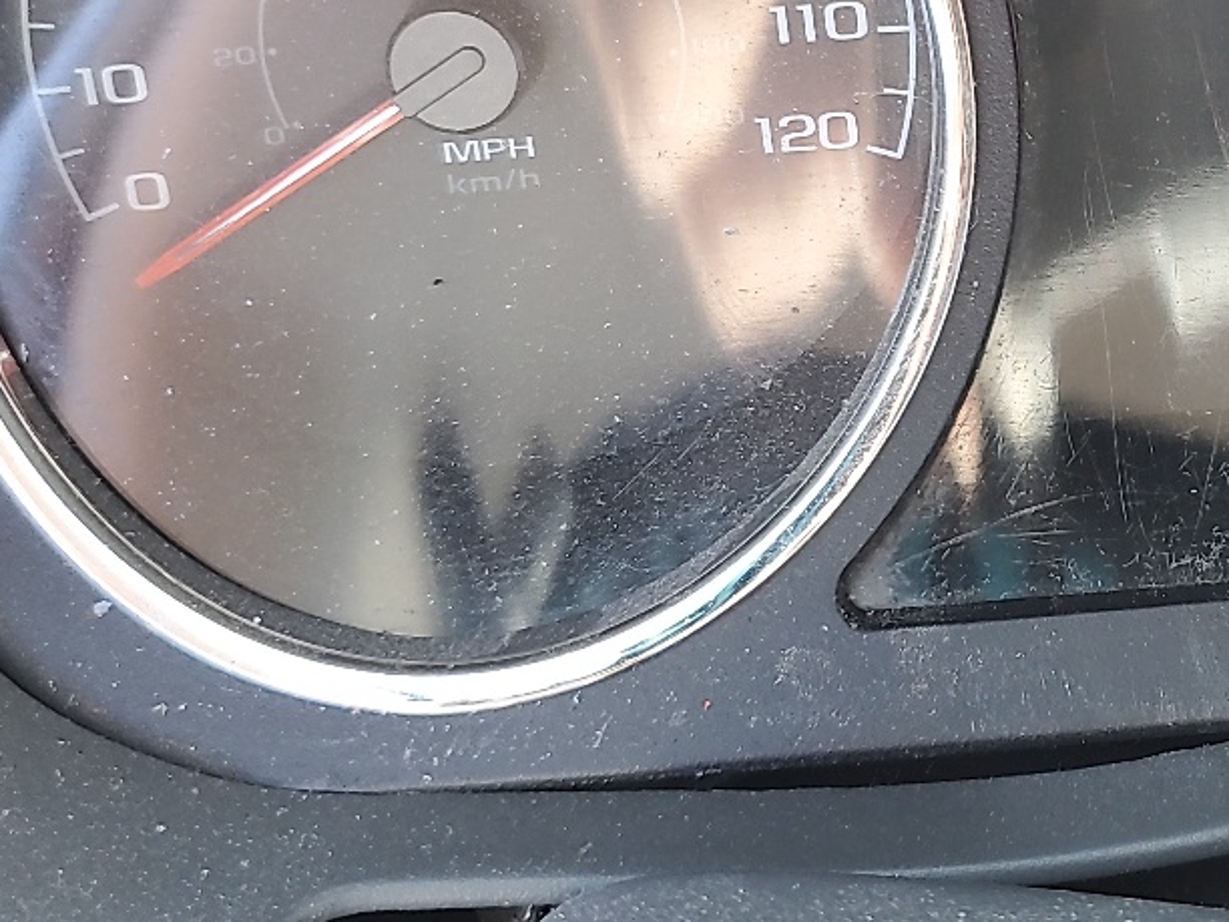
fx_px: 2414
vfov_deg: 21.4
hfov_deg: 26.9
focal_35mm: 68
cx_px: 1237
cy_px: 193
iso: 72
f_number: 1.5
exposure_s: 1/120
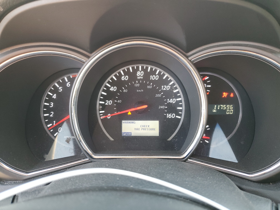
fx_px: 210
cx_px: 140
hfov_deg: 67.3
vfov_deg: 53.1
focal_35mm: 26
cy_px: 105
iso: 95
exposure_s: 1/60.2
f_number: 1.5
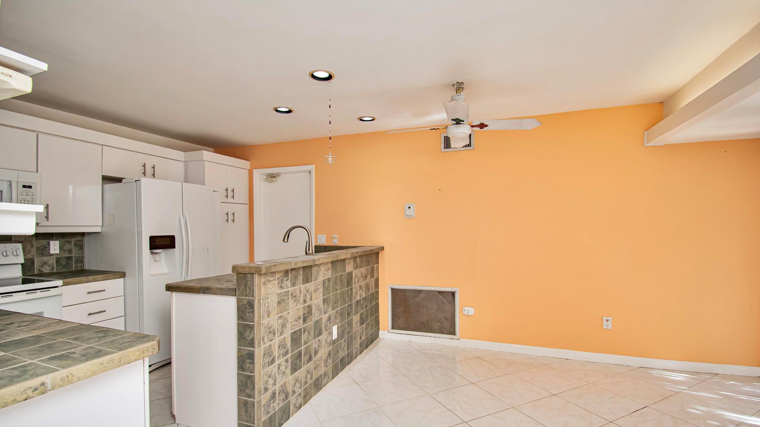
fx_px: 322
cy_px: 227
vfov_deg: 67.0
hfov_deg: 99.4
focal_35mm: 16
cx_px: 377
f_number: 5.6
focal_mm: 10
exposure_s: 1/125
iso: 450
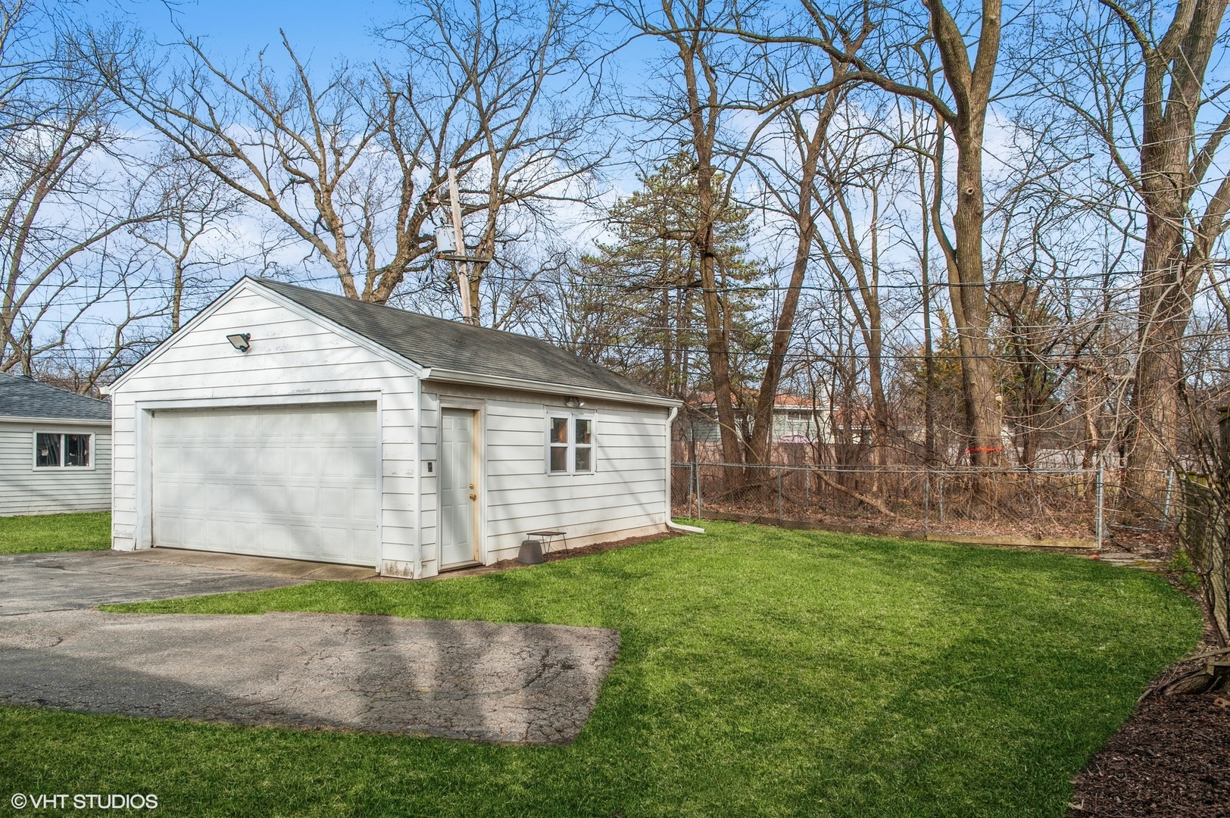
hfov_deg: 73.8
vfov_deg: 53.1
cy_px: 409
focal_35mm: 24
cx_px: 615
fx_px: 819
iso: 200
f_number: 8
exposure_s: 1/1000
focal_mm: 24
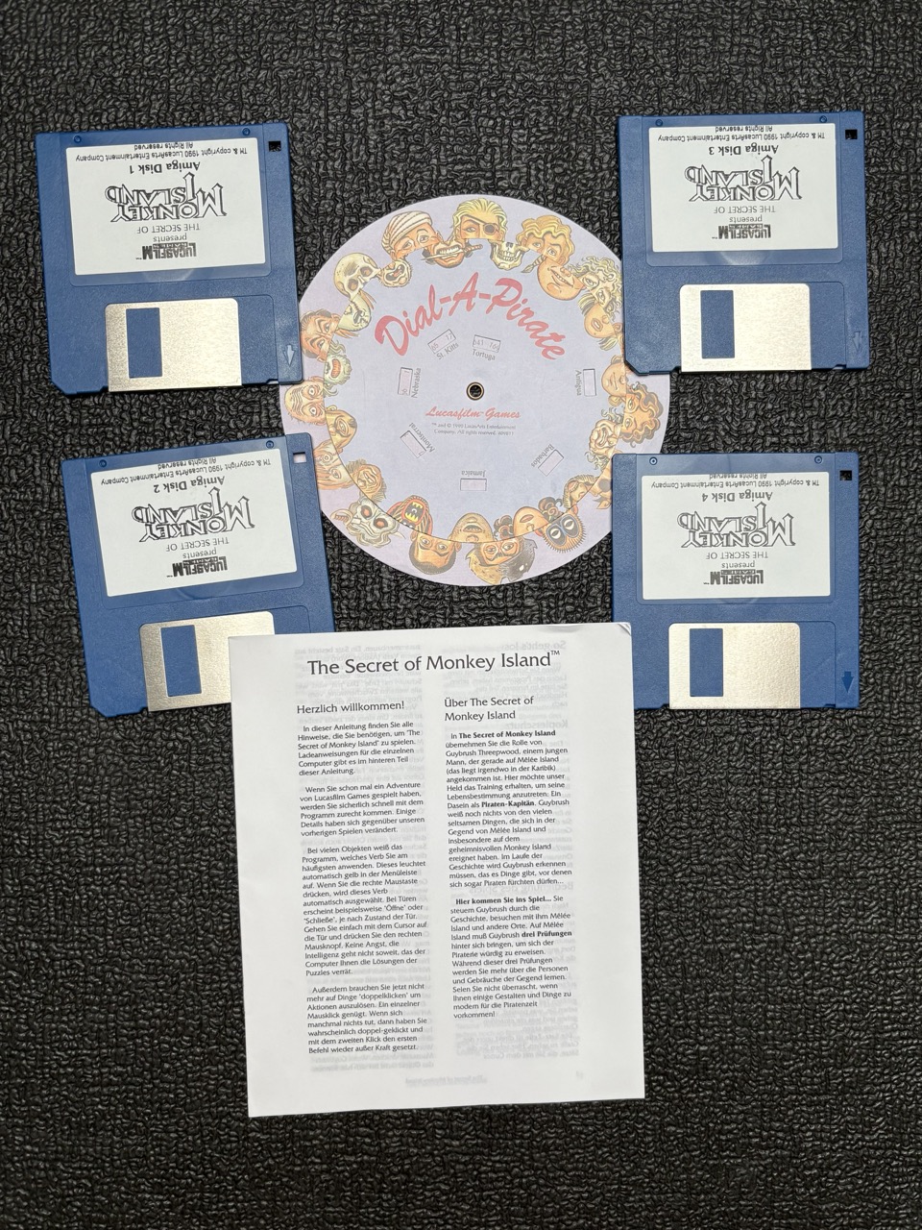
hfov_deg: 53.1
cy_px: 615
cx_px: 461
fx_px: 923
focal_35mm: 26
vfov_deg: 67.3
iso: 64
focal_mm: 5.96
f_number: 1.6
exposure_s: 1/121
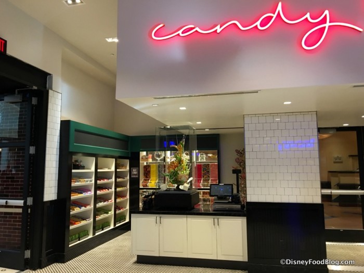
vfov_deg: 48.2
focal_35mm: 29
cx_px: 182
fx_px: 305
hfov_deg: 61.7
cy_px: 136
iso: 64
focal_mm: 4.15
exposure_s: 1/15
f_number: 2.2
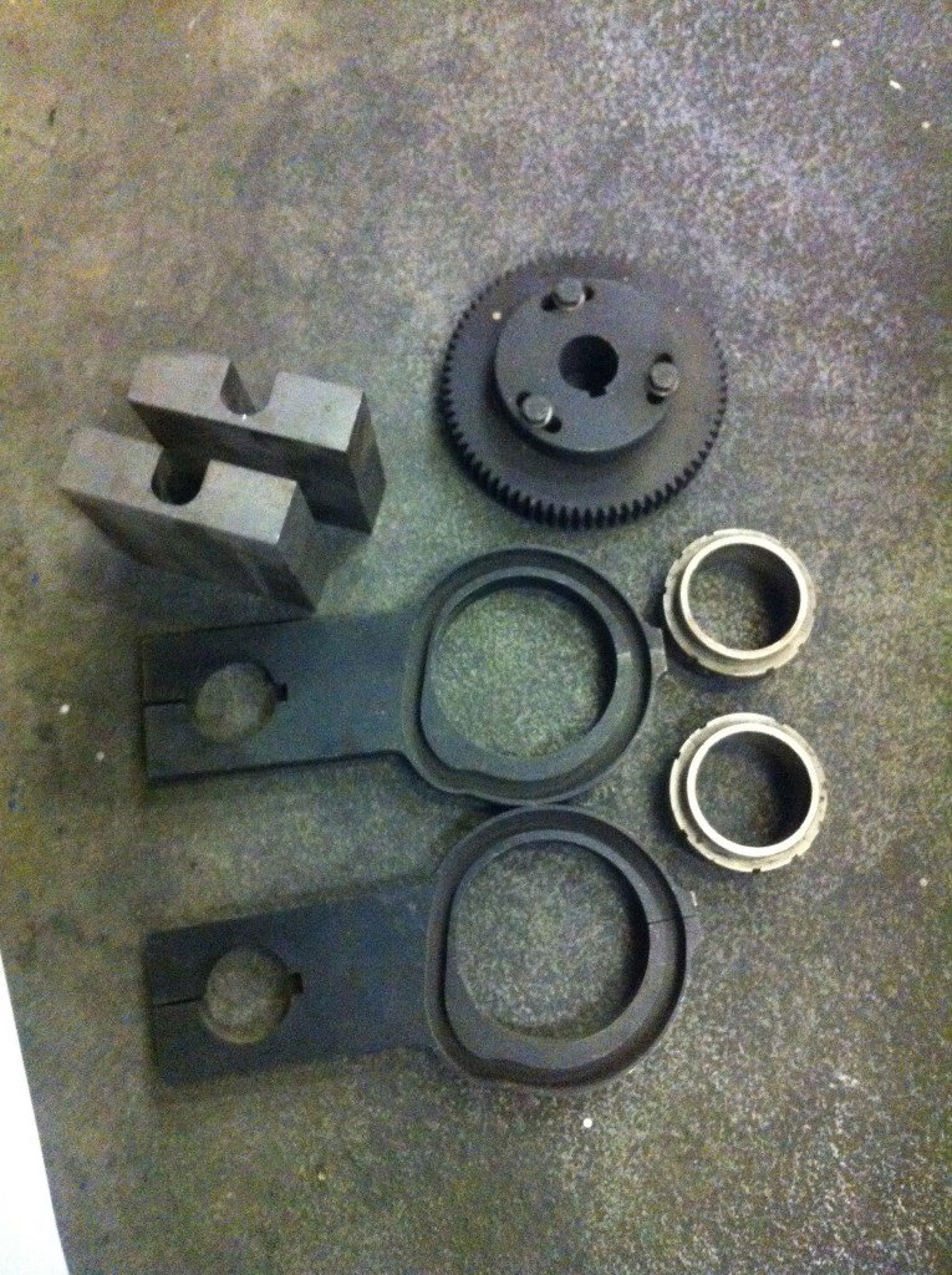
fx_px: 1287
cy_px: 638
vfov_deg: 52.7
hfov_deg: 40.6
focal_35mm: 35
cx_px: 476
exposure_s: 1/15
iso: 1000
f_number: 2.8
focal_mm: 3.85
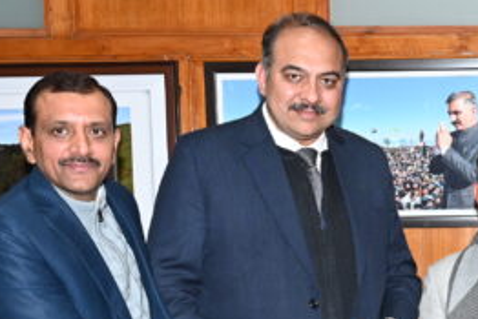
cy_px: 244
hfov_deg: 21.6
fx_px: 1169
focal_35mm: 88
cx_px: 555
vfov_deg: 15.5
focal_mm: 24
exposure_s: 1/125
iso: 320
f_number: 4.5
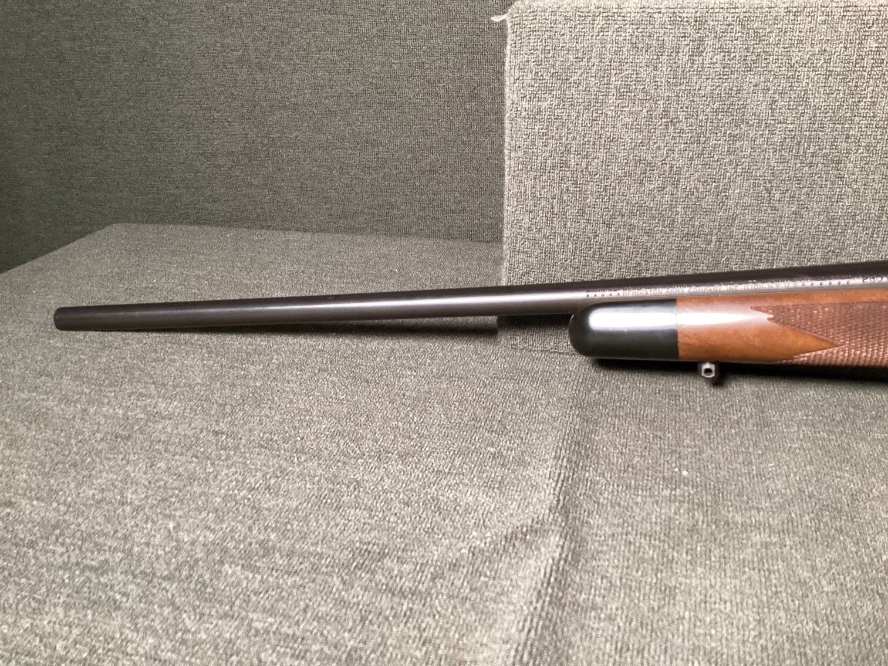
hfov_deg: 58.3
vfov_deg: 45.4
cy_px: 333
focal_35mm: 31
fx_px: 795
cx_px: 444
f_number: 2.4
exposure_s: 1/50
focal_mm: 3.3
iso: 320
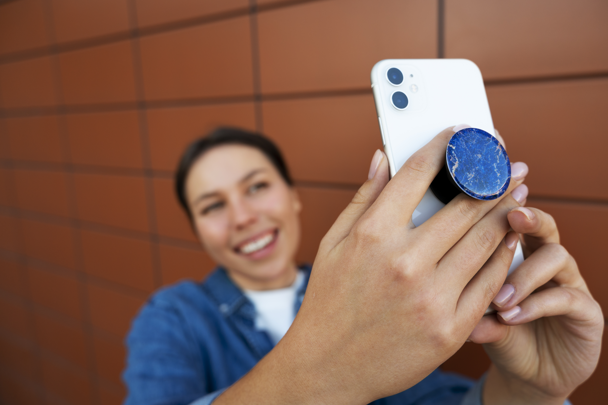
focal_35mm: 28
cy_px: 202
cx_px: 304
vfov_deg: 46.3
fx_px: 473
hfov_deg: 65.5
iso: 500
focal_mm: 28
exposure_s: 1/250
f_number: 4.5
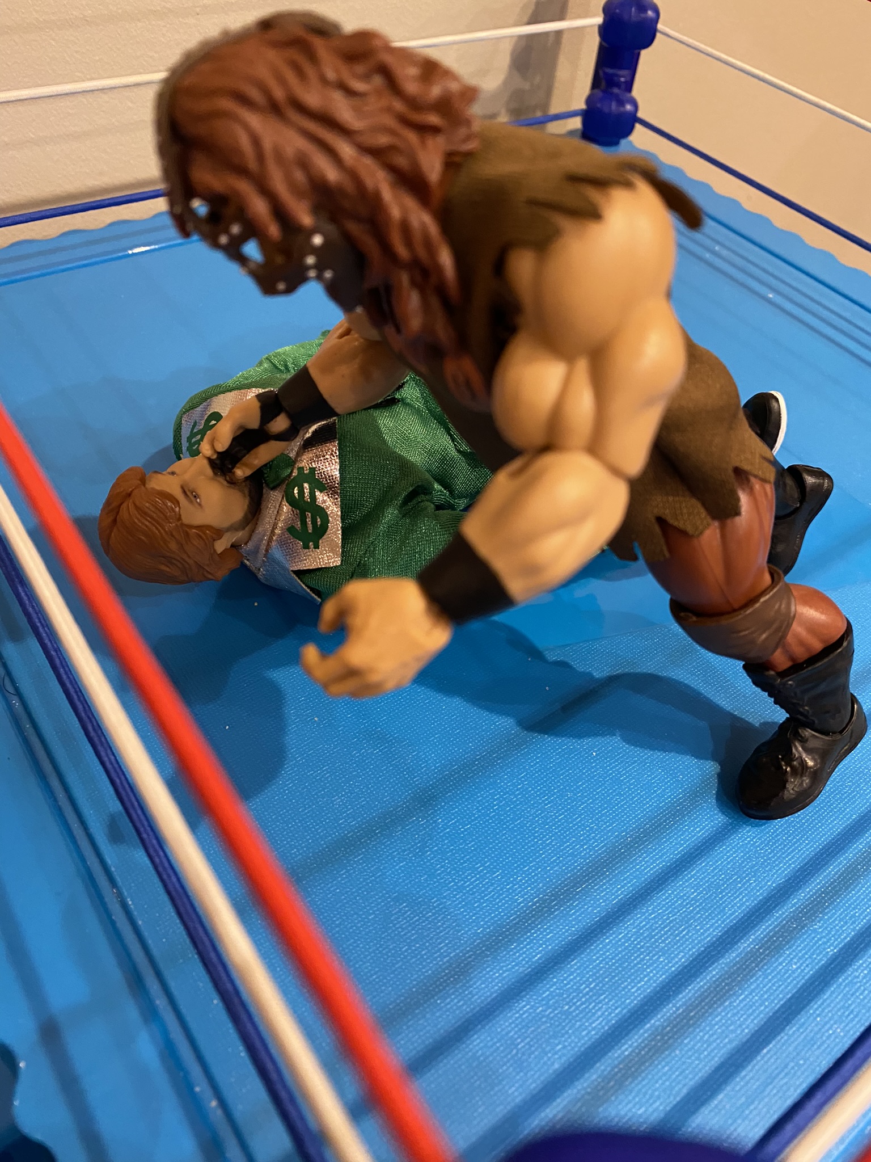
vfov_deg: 67.3
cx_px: 436
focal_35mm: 26
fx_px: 872
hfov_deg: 53.1
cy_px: 581
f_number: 1.8
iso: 400
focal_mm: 4.25
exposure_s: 1/40
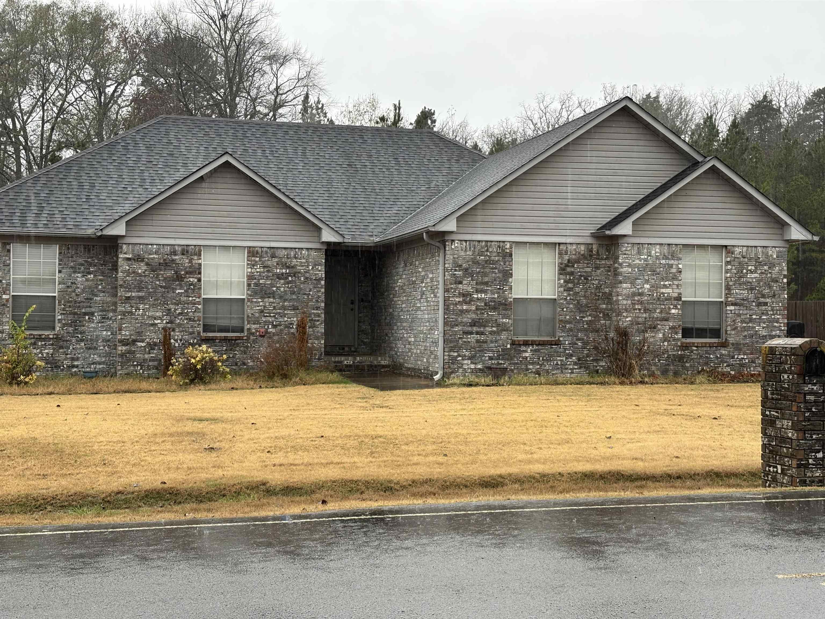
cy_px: 310
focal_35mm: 52
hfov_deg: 36.8
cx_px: 412
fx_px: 1239
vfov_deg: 28.0
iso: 32
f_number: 1.6
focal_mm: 5.96
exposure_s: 1/181
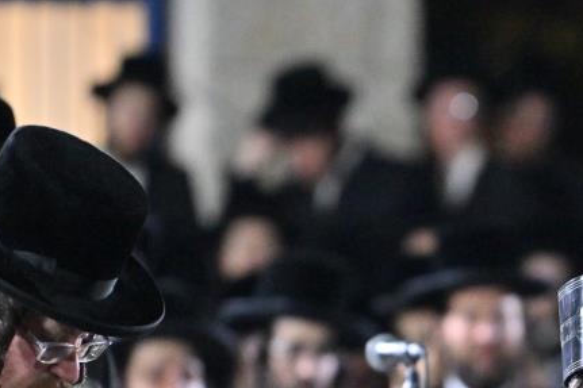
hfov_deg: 2.9
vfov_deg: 1.9
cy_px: 438
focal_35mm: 713
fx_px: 11542
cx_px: 598
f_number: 2.8
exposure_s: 1/200
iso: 2500
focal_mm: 200
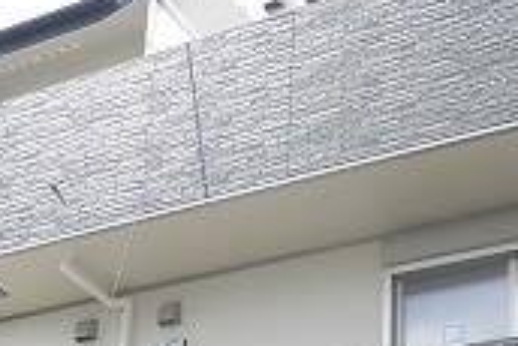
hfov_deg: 23.4
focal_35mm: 87
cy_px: 466
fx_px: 1253
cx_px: 265
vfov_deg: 14.9
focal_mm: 4.3
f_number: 3.1
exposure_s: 1/800
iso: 100
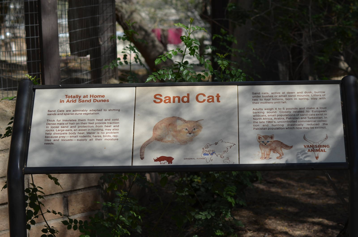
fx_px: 1042
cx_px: 179
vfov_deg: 13.0
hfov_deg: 19.5
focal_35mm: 105
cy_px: 118
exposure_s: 1/640
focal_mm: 70
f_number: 6.3
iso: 200
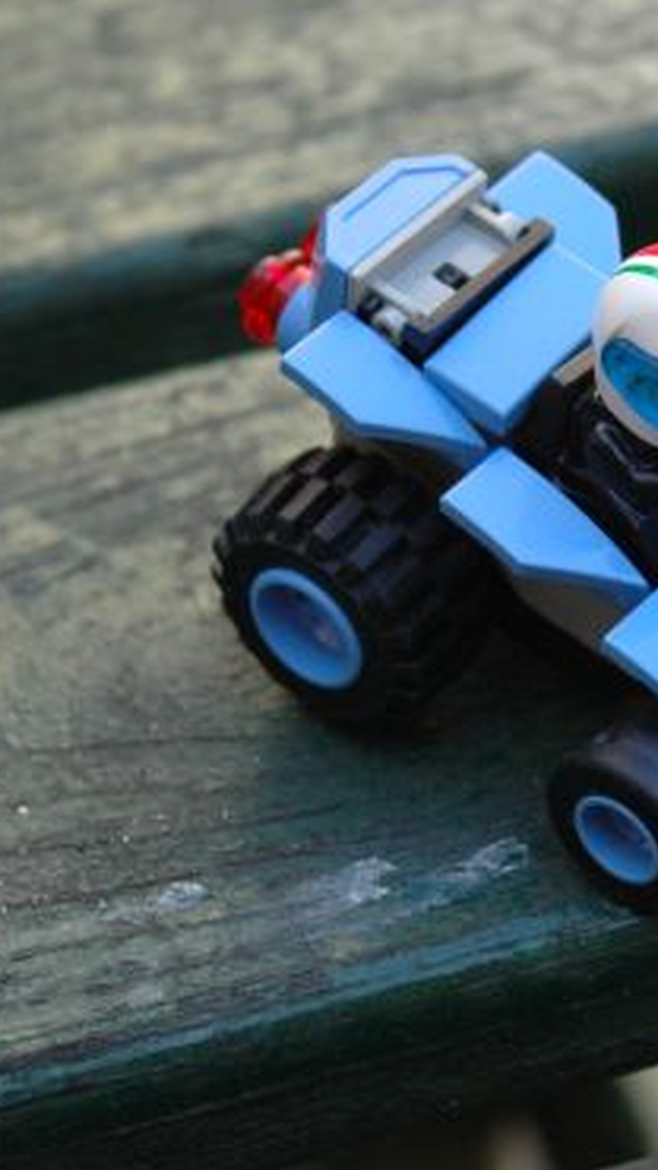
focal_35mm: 136
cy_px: 582
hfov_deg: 8.9
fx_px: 4220
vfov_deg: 15.8
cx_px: 614
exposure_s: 1/160
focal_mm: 50
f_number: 6.3
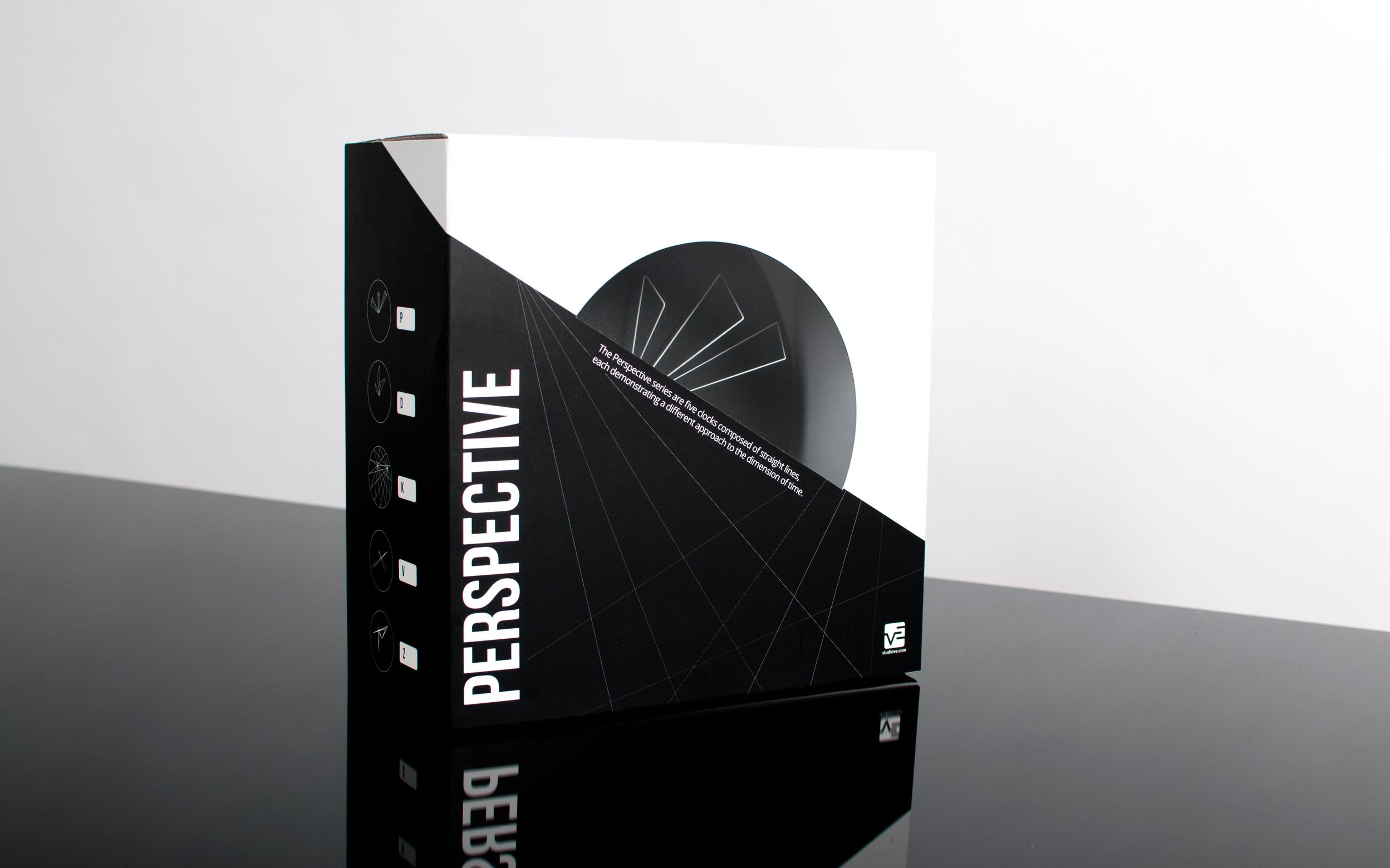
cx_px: 695
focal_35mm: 54
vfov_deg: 24.2
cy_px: 432
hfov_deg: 37.9
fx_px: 2027
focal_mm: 35
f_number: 5
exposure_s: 1/125
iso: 100
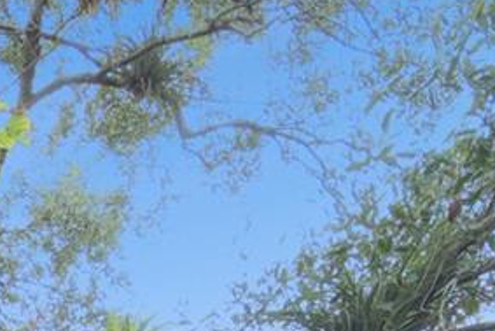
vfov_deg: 10.9
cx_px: -551
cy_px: 912
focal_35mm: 96
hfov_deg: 15.7
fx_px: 1321
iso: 200
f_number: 8
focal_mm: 17
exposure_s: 1/25
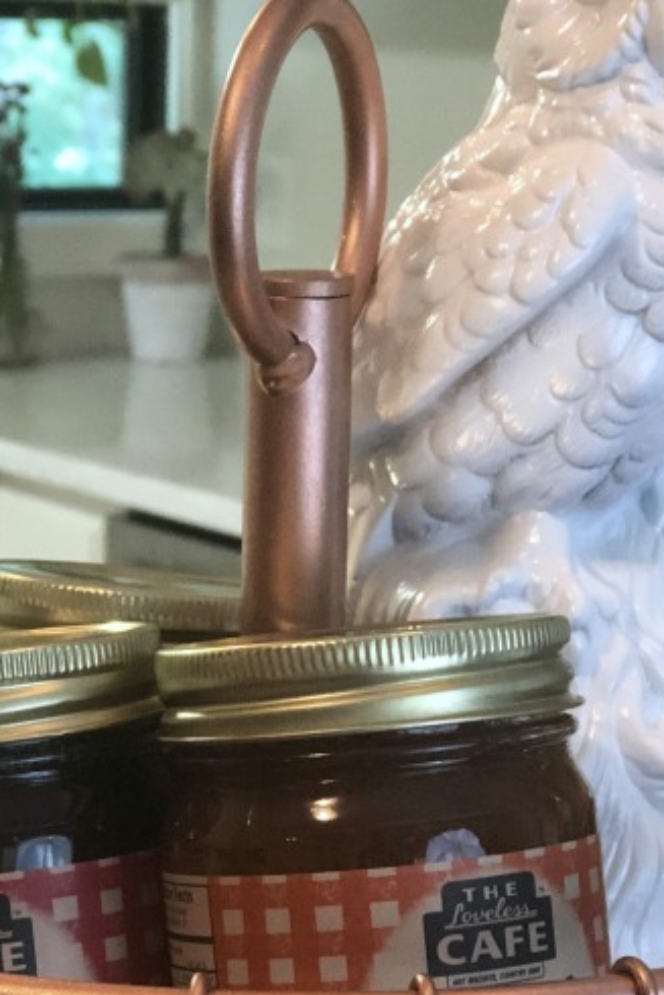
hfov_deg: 11.3
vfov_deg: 16.9
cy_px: 666
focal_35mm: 121
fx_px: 3345
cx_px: 349
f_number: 2.8
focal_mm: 6.6
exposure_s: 1/60
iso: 640
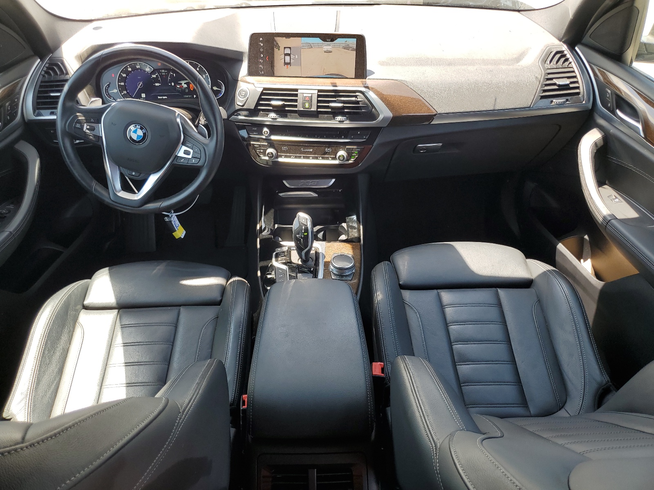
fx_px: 491
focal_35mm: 26
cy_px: 245
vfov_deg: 53.1
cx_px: 327
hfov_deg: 67.3
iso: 50
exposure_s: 1/263
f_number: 1.5
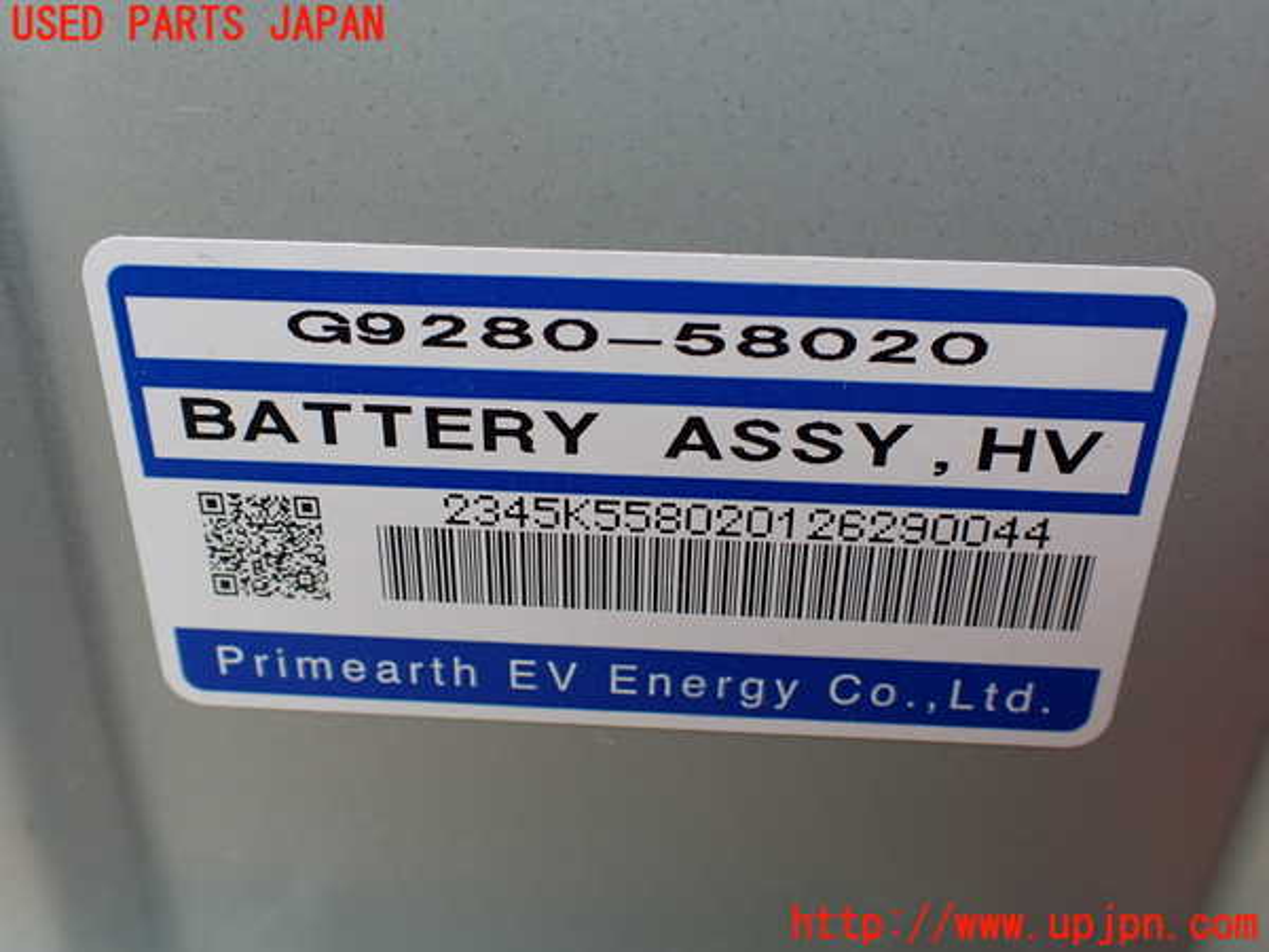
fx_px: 1100
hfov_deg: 60.0
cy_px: 476
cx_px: 634
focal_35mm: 30
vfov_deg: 46.8
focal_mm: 5.4
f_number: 3.2
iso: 100
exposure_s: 1/160
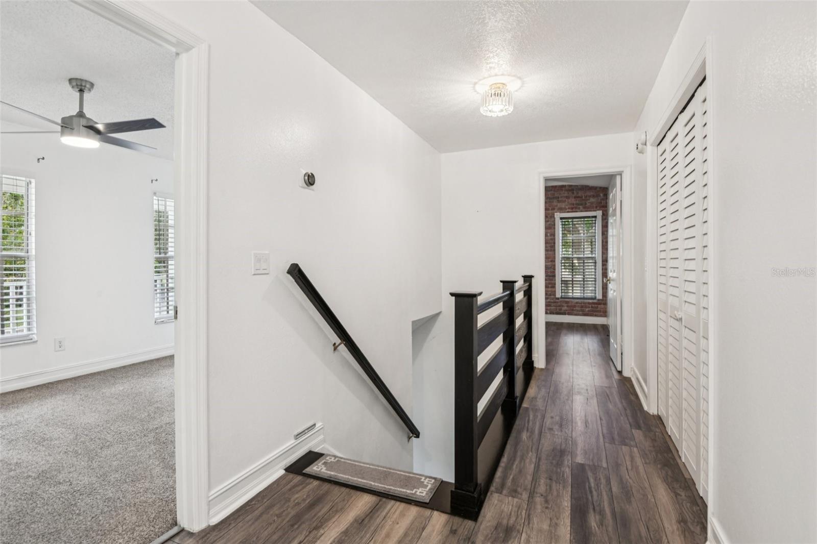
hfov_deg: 90.0
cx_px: 408
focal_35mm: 18
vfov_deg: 67.4
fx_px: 408
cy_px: 272
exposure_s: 1/8
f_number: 8
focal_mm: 18
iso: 400
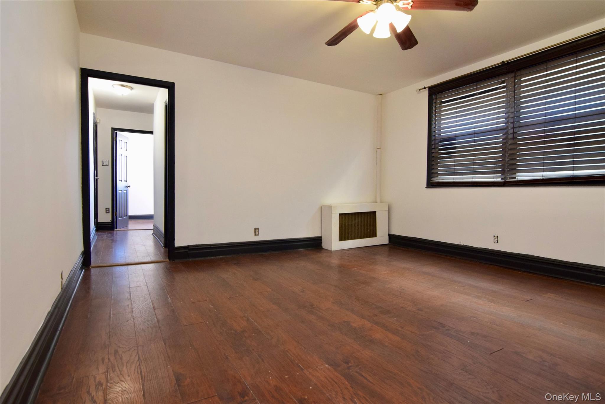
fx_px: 328
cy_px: 202
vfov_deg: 63.3
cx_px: 302
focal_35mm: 20
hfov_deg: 85.4
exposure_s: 1/60
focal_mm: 13
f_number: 5.6
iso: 1600
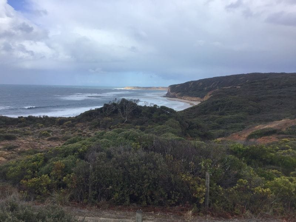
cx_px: 148
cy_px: 111
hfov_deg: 58.4
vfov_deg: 45.4
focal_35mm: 31
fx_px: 265
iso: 25
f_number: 2.4
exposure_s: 1/1359
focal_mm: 3.3
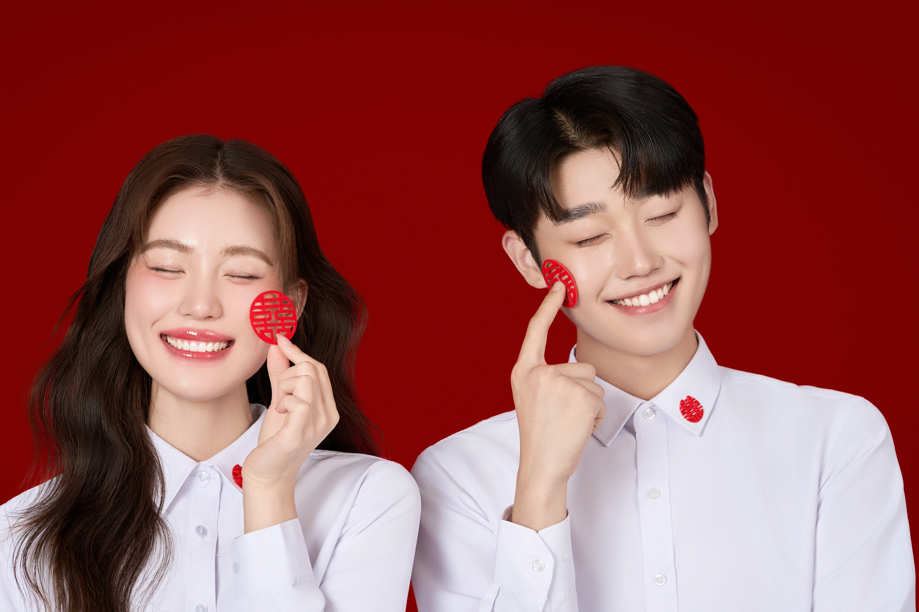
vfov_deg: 13.5
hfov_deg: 20.2
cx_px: 407
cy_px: 335
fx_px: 2578
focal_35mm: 101
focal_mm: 85
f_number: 7.1
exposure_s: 1/100
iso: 250
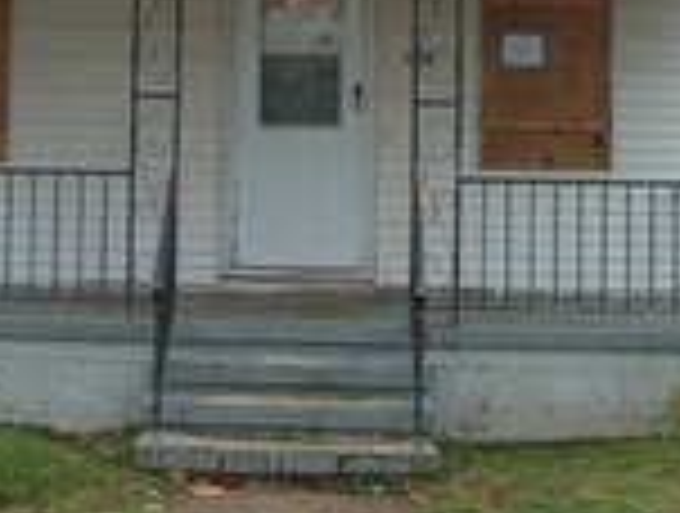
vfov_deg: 18.4
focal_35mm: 80
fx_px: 1575
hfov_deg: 24.3
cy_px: 117
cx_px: 252
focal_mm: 7.8
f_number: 3.7
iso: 80
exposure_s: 1/125
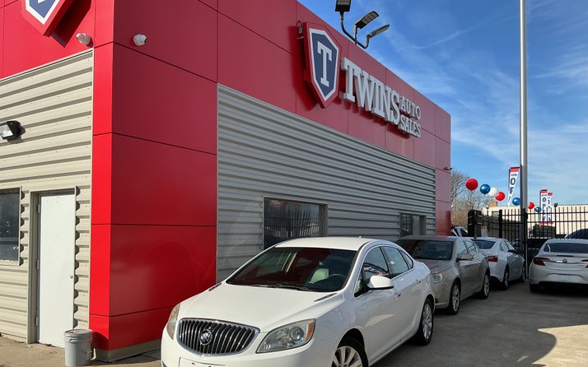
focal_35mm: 31
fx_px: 497
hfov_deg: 61.2
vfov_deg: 40.4
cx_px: 296
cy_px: 220
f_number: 1.8
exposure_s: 1/1848
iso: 25
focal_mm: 3
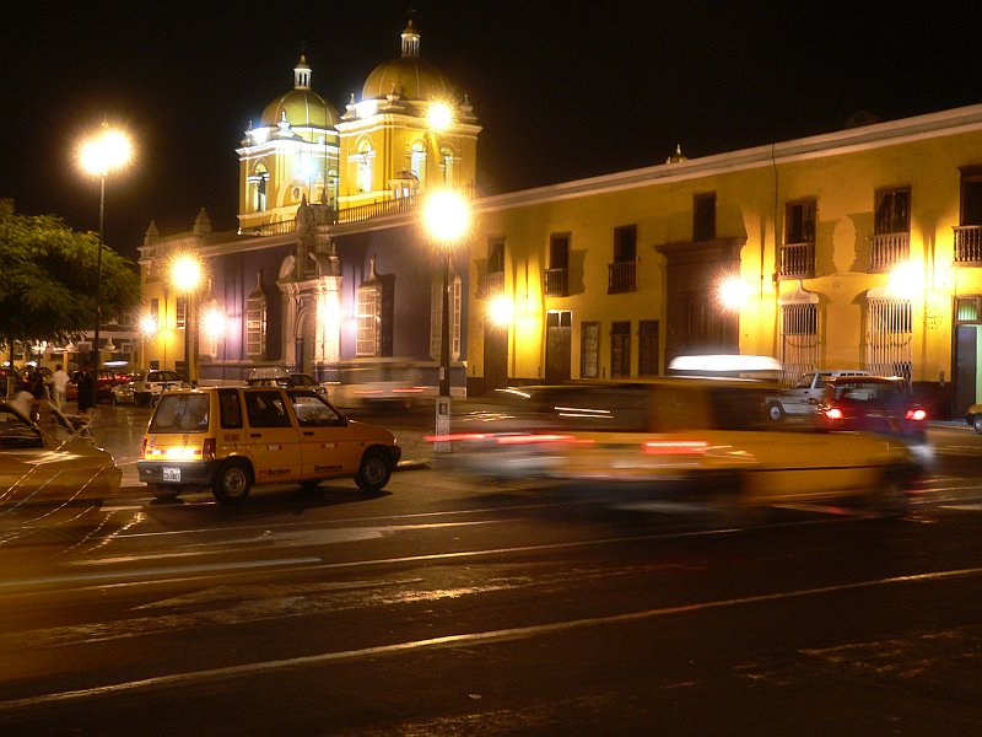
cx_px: 491
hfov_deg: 38.2
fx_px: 1418
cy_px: 368
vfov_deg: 29.1
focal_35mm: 50
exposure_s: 1/2.5
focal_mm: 8.3
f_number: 2.8
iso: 100
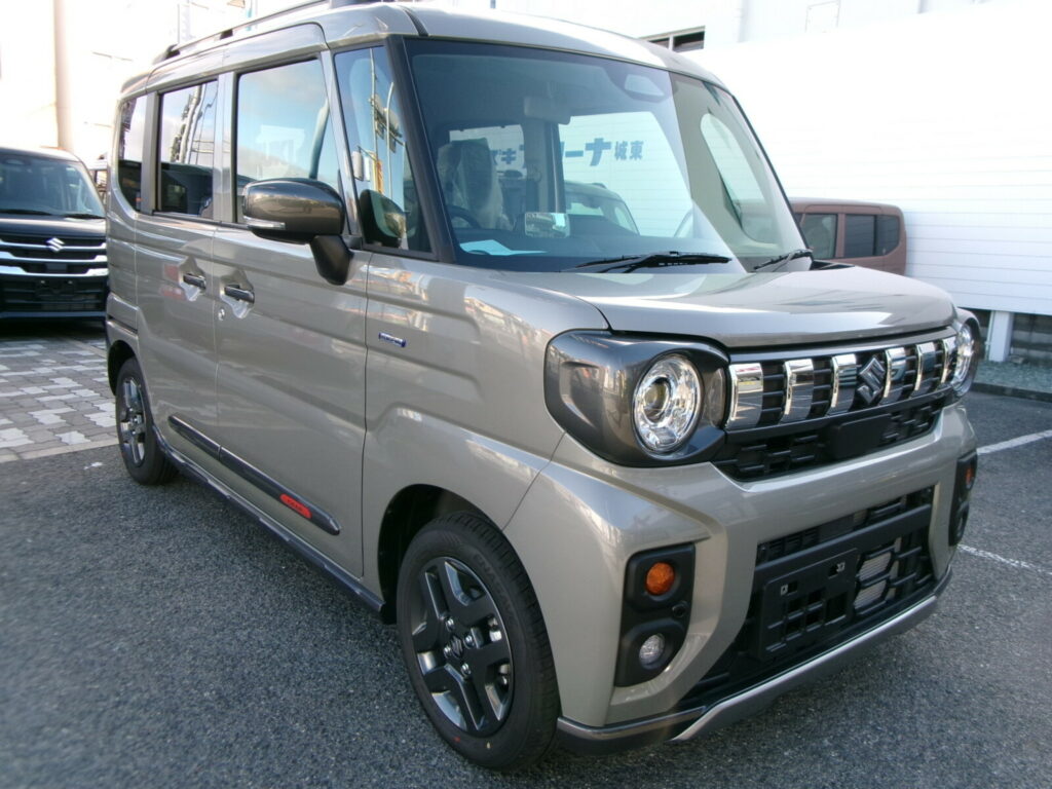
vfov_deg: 49.7
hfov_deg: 63.4
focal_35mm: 28
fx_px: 851
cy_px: 394
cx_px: 526
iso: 100
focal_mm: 5.1
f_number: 3.9
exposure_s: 1/140
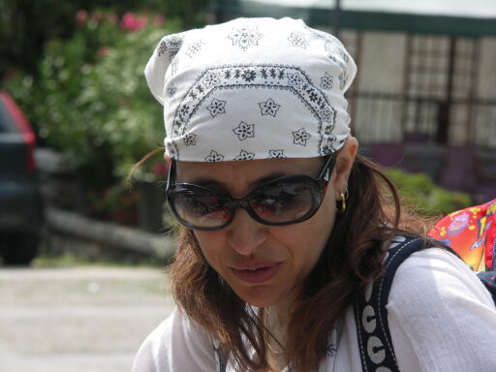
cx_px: 248
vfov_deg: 7.4
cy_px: 186
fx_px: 2866
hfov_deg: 9.9
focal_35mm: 200
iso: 50
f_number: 4.5
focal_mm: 50.8
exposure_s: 1/320
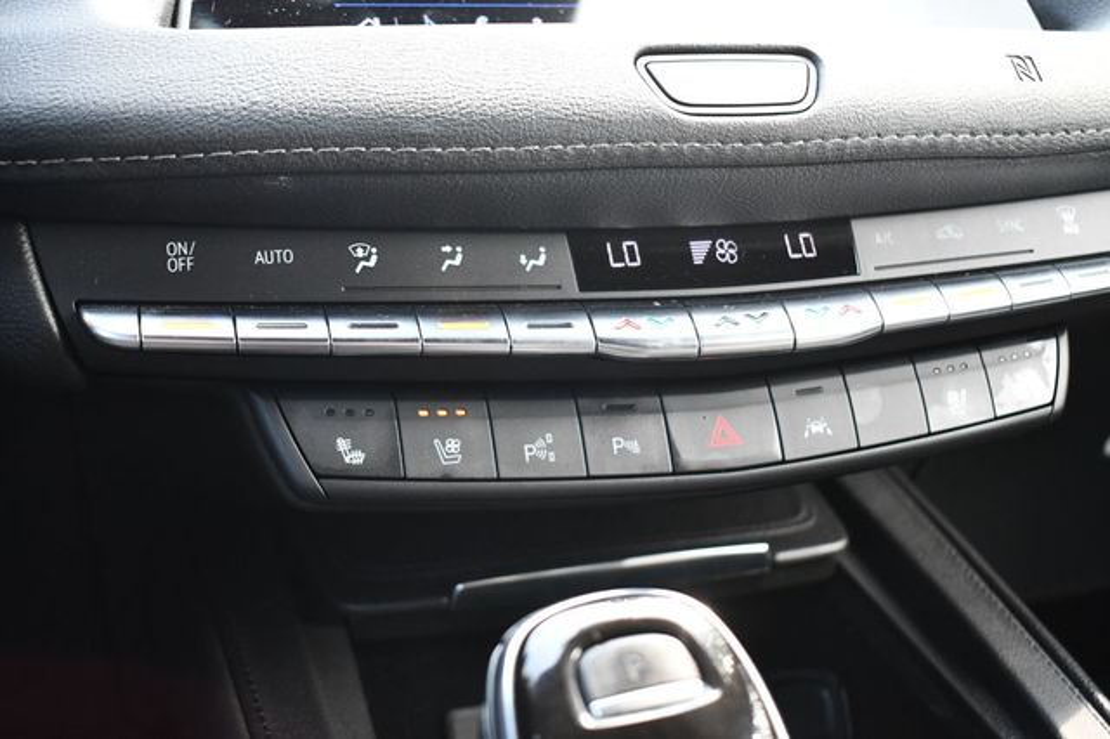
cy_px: 370
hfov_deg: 46.4
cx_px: 555
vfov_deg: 31.9
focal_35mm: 42
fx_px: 1294
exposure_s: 1/125
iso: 1600
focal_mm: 28
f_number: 4.2
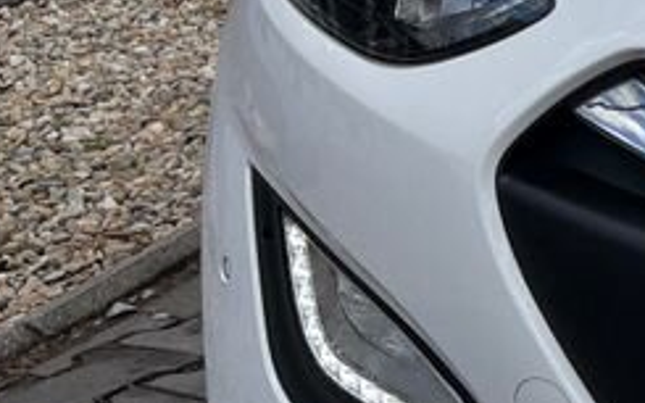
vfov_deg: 11.2
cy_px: -63
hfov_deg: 15.2
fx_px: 2021
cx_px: 1229
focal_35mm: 115
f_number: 1.6
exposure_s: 1/3448
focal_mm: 5.96
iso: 50
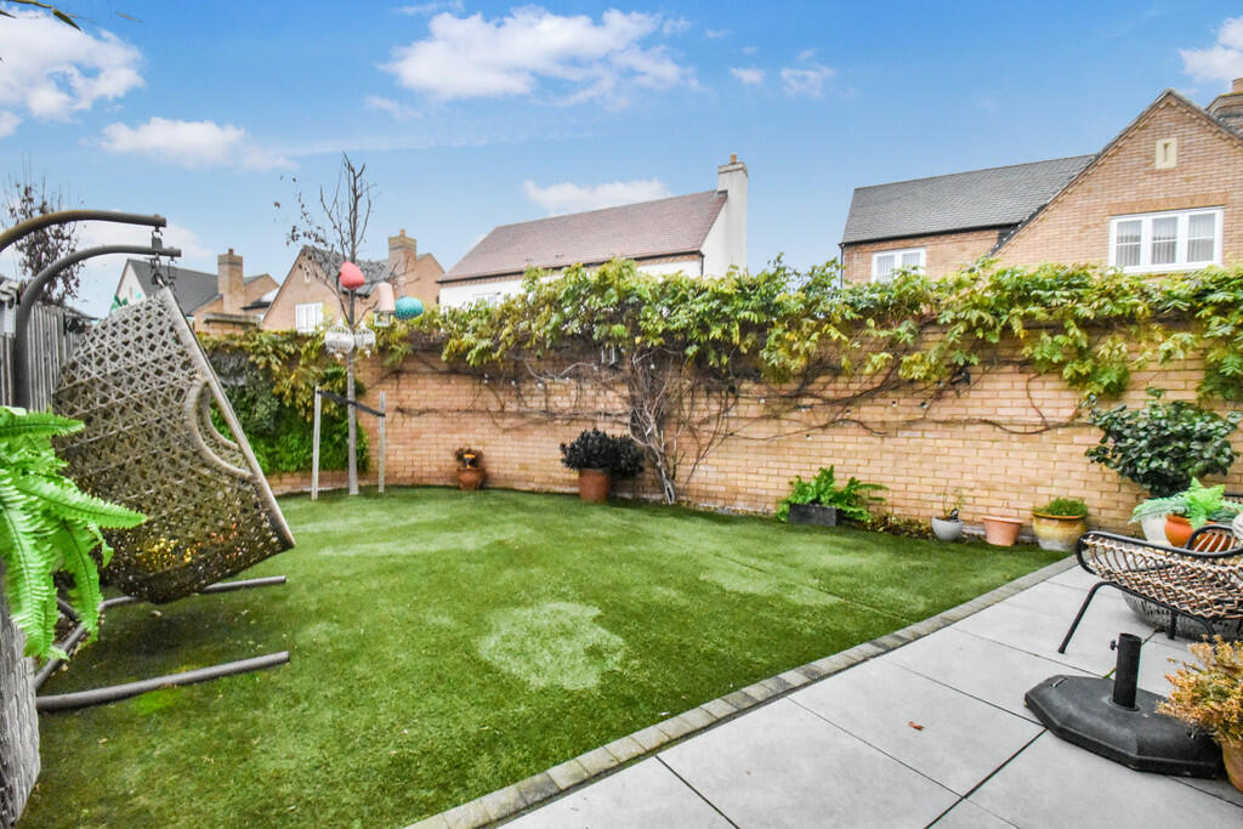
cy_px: 414
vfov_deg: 77.3
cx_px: 622
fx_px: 518
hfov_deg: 100.4
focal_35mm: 15
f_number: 20
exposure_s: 1/15
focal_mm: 10
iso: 5000
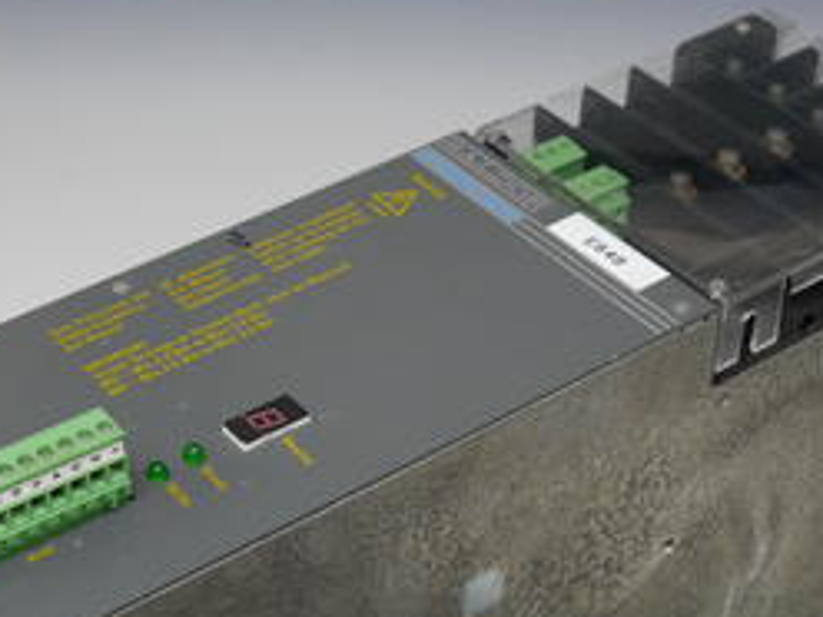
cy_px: 421
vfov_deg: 17.5
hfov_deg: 23.2
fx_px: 1997
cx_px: 299
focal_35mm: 84
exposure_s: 1/30
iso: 400
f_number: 7.1
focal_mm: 26
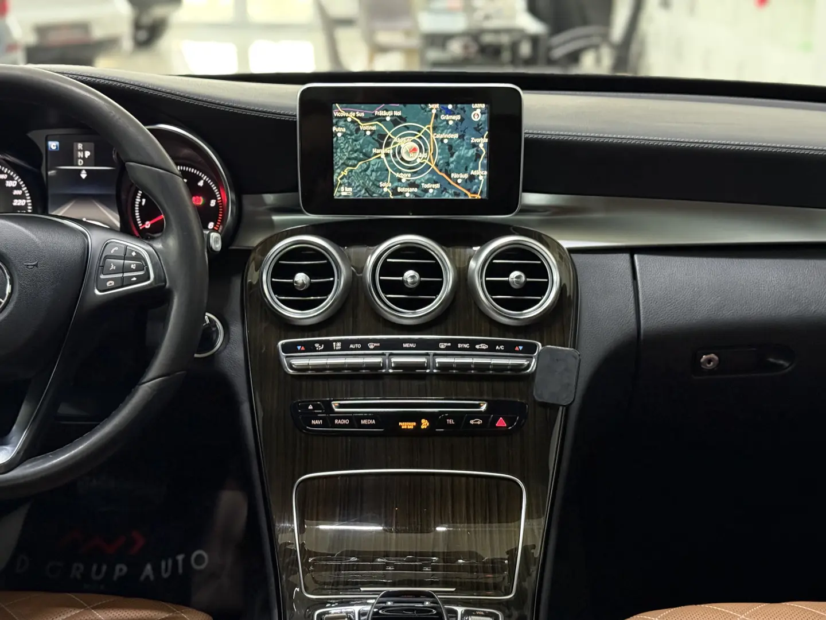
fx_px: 1145
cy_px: 310
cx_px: 413
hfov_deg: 39.7
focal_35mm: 48
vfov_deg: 30.3
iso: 800
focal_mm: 6.76
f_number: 1.78
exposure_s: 1/30
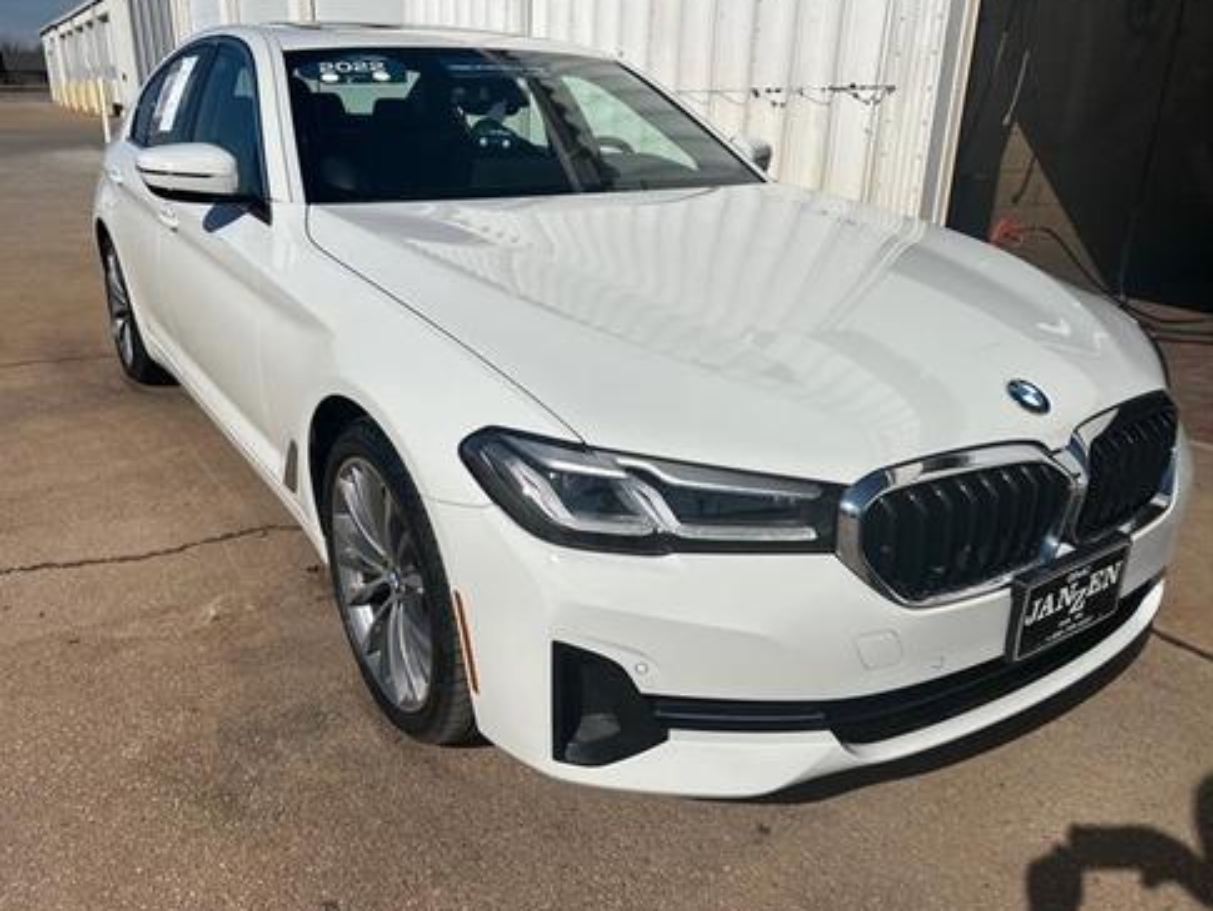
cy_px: 456
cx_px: 590
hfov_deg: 65.3
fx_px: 946
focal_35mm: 27
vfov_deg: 51.4
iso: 50
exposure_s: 1/14286
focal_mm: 5.7
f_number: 1.5
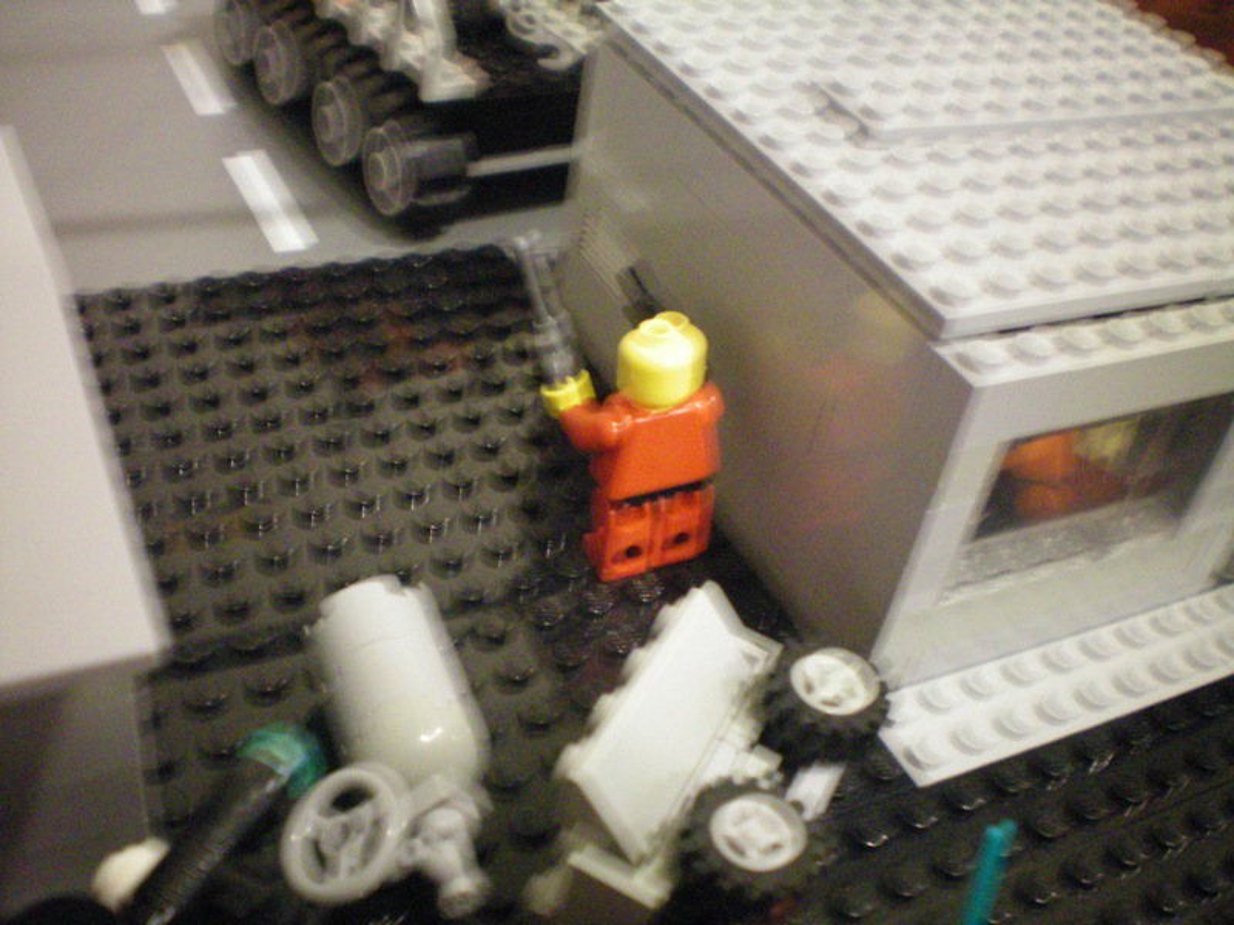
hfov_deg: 49.0
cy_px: 462
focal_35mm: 38
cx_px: 617
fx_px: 1355
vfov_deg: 37.7
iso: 400
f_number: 3.1
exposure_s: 1/8
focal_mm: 6.3
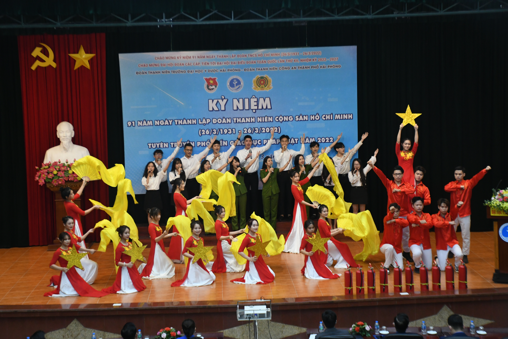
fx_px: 1016
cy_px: 170
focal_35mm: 72
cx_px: 254
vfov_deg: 18.9
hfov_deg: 28.1
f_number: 4.5
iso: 2000
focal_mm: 48
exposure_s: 1/200
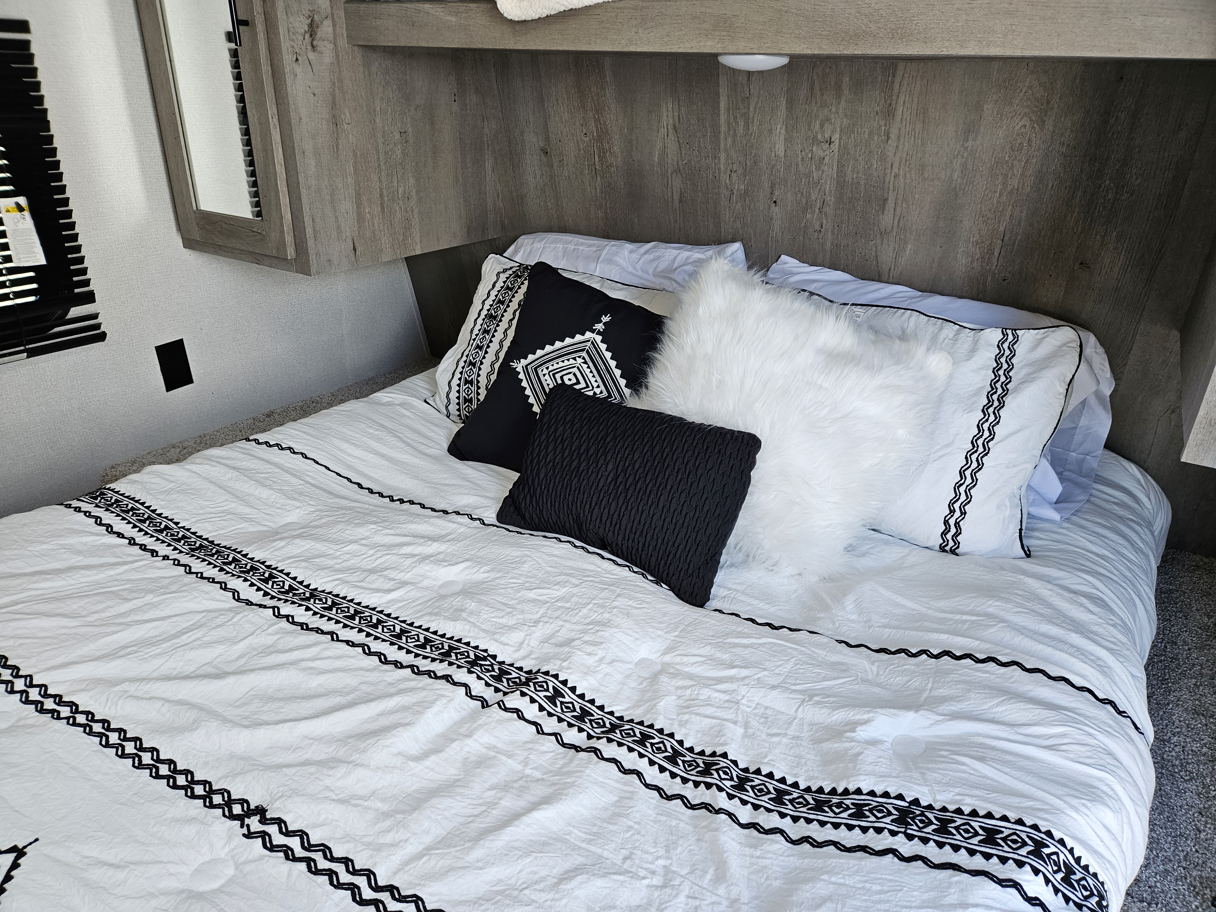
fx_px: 808
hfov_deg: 73.9
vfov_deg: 58.9
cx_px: 608
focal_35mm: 23
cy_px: 456
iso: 160
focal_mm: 5.4
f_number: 1.8
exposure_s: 1/180
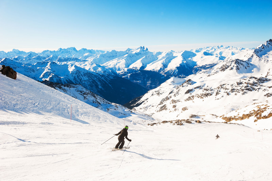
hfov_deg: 58.8
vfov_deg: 41.0
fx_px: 242
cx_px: 136
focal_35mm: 32
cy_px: 90
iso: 160
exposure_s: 1/800
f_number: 7.1
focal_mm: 32
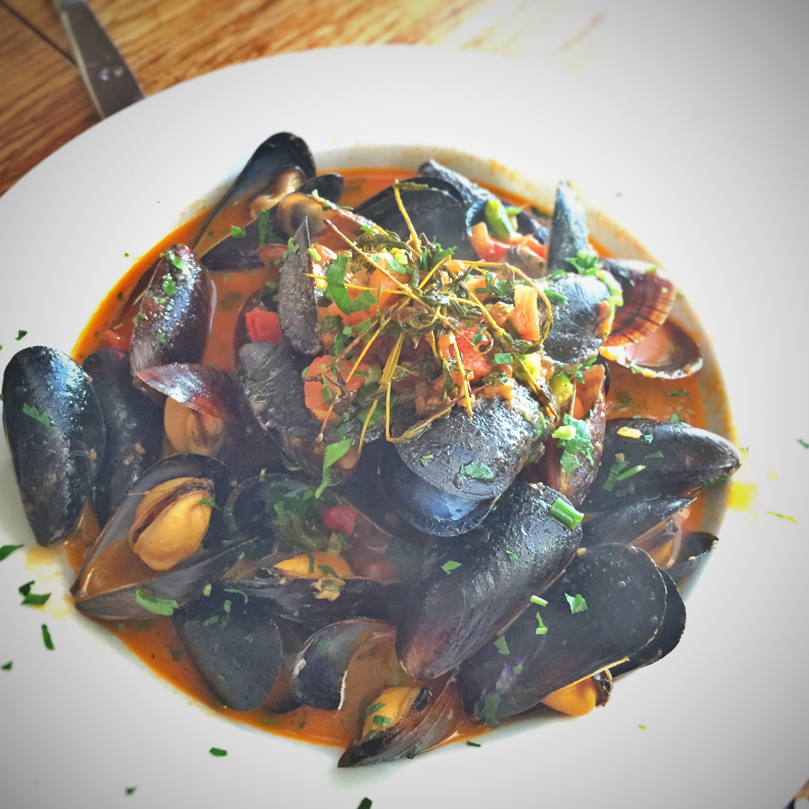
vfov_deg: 47.2
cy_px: 403
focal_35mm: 35
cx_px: 408
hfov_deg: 47.2
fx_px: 925
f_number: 2.2
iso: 250
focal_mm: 4.15
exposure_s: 1/24
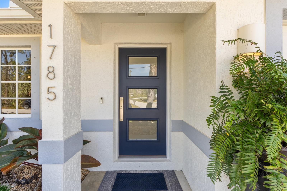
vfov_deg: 65.2
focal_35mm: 19
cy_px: 96
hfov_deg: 87.7
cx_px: 144
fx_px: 149
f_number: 9
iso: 100
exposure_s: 1/30
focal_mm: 12.5
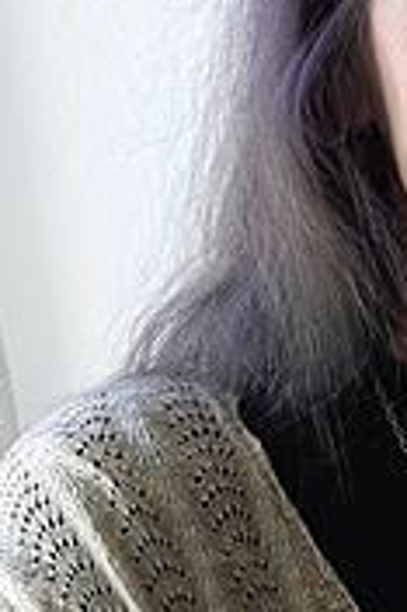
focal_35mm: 109
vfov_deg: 18.4
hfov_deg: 9.7
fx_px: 1852
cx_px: 1221
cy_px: 574
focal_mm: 6.3
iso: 40
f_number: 1.7
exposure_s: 1/50
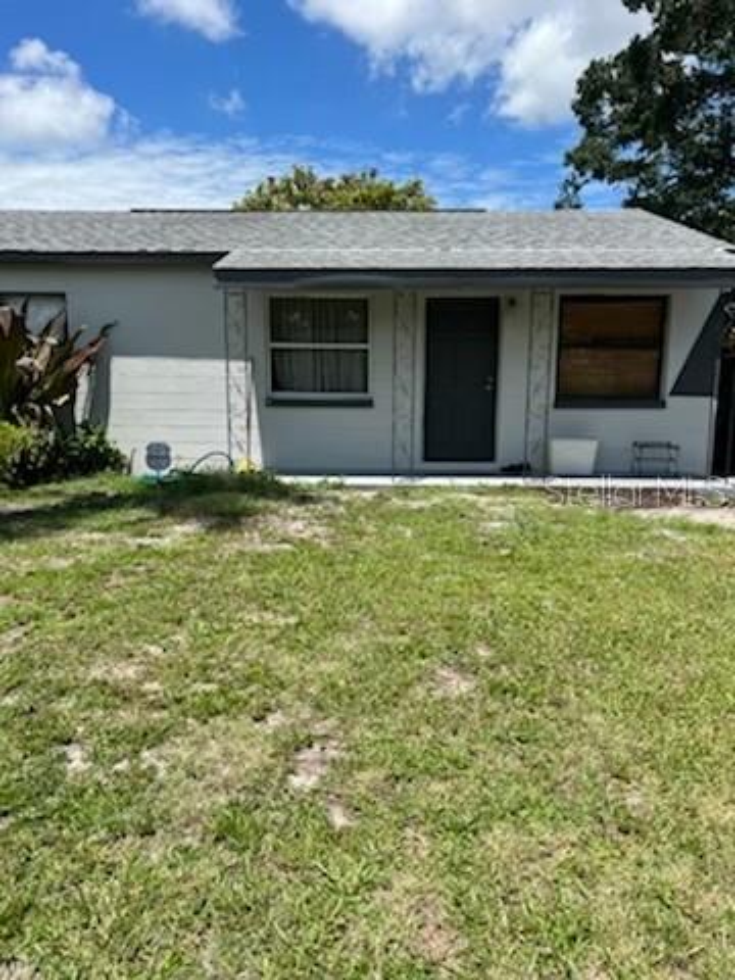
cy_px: 490
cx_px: 368
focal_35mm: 26
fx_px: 736
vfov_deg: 67.3
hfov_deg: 53.1
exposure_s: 1/4115
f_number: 1.5
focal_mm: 5.7
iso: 50
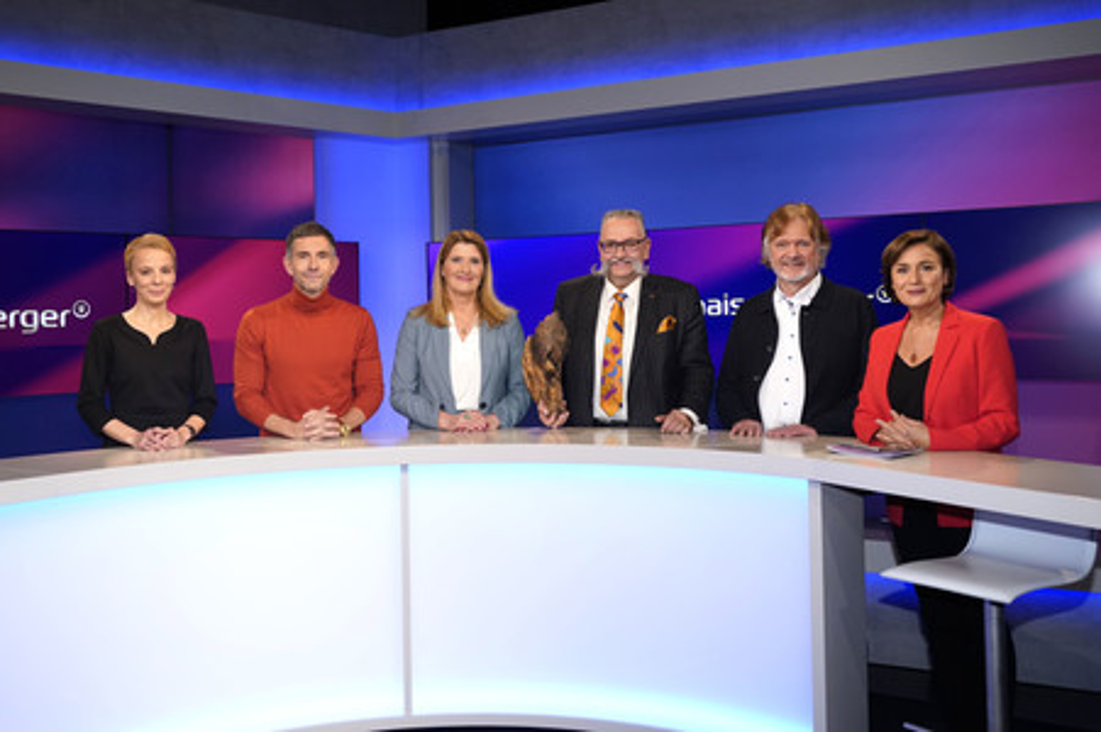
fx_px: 917
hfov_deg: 62.0
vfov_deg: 43.5
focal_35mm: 30
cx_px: 550
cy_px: 366
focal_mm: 30
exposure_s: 1/125
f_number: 4.5
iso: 1600
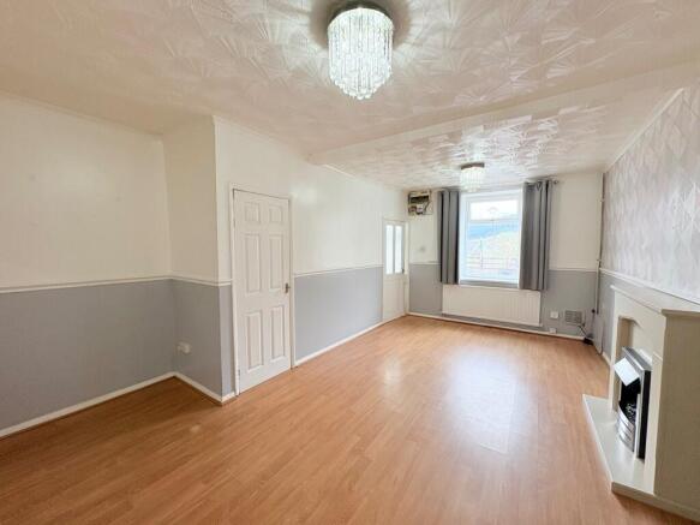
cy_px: 262
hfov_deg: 102.1
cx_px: 350
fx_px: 283
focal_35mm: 14
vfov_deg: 85.7
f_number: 2.2
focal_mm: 2.22
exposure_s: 1/132
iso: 100
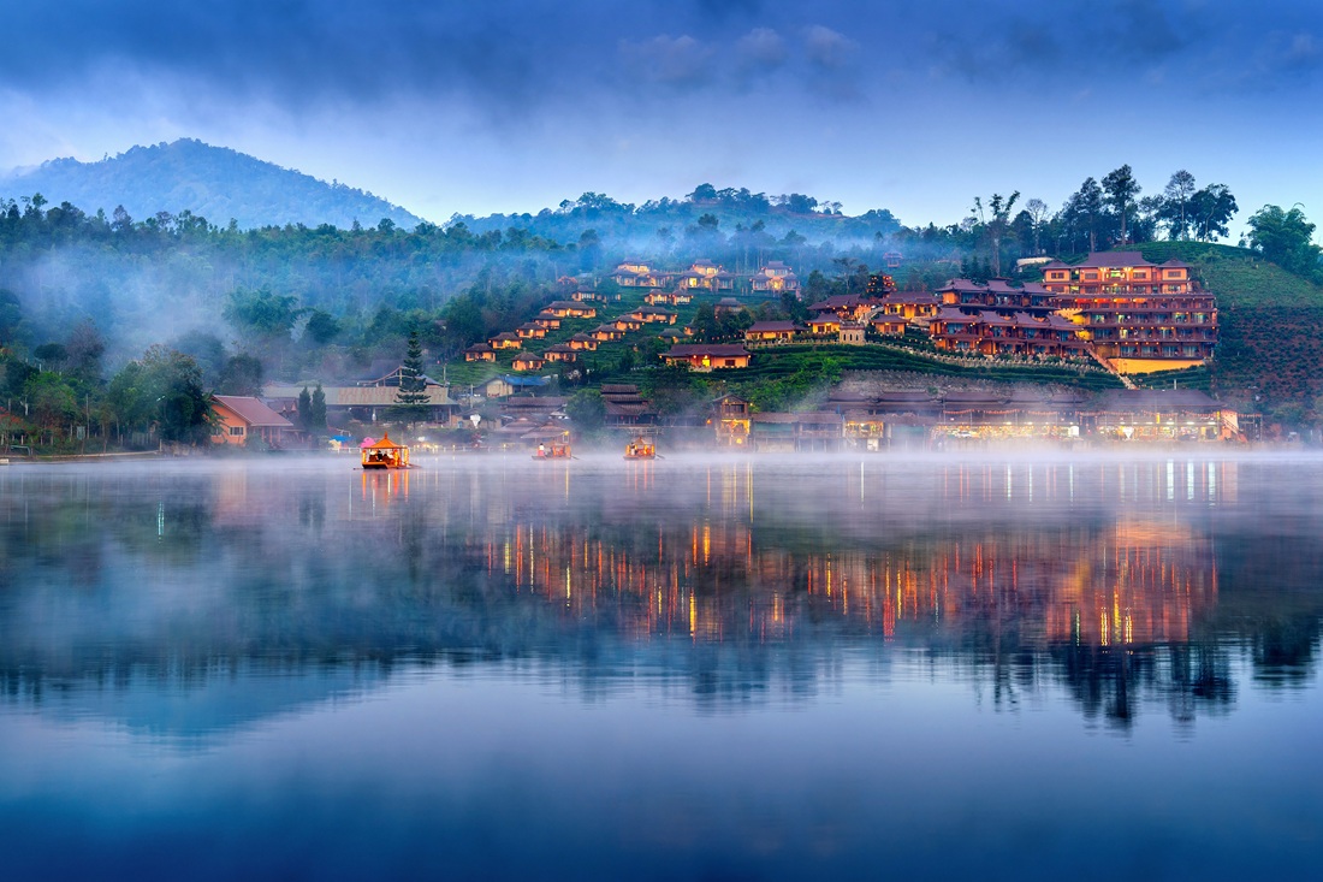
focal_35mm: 44
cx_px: 662
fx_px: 1617
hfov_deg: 44.5
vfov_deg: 30.5
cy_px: 441
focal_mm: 44
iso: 100
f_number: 5.6
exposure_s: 1/1.25
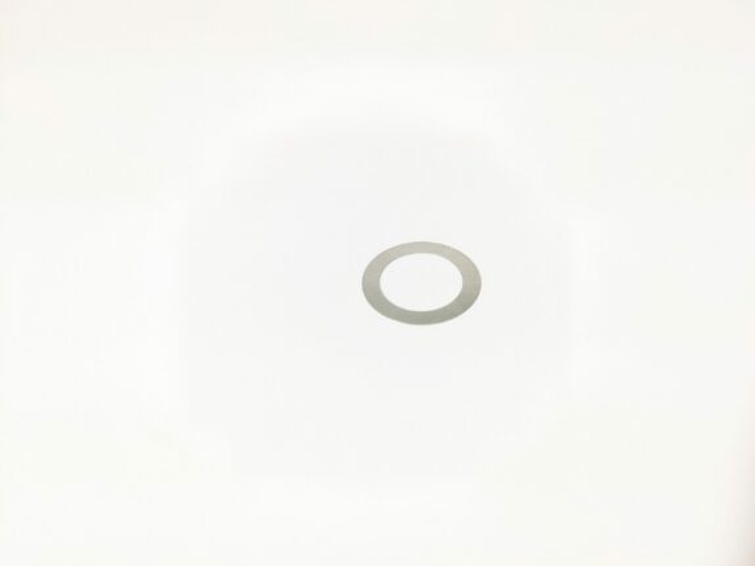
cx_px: 378
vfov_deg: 51.3
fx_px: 589
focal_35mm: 27
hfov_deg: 65.3
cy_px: 283
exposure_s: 1/412
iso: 50
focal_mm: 4.38
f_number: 1.73
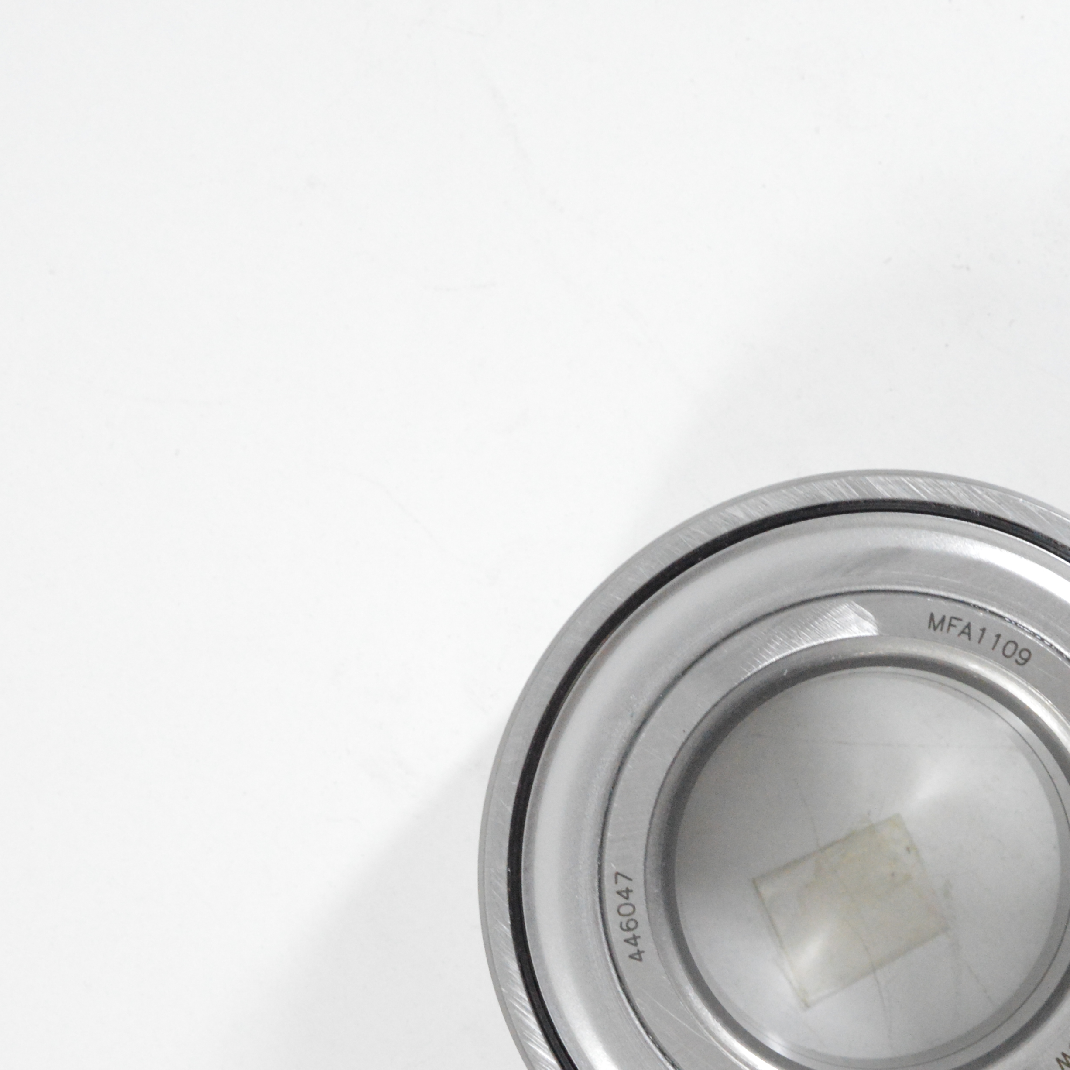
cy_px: 736
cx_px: 641
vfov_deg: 17.3
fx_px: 3497
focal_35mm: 100
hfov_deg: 17.4
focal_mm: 32
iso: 3200
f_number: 8
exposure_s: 1/100
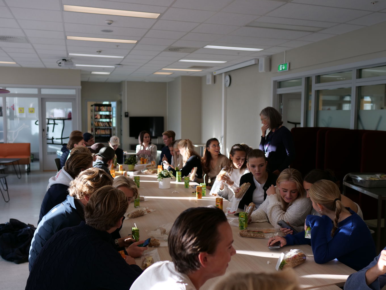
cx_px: 193
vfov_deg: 44.2
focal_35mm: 32
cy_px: 145
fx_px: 357
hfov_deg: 56.8
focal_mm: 16
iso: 200
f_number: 1.8
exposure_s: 1/200
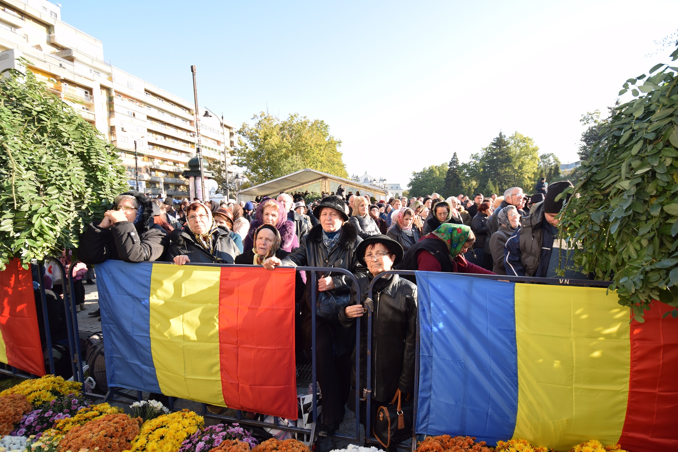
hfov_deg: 100.4
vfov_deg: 77.3
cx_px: 339
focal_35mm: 15
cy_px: 226
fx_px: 282
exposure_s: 1/80
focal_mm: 10
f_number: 5
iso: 100
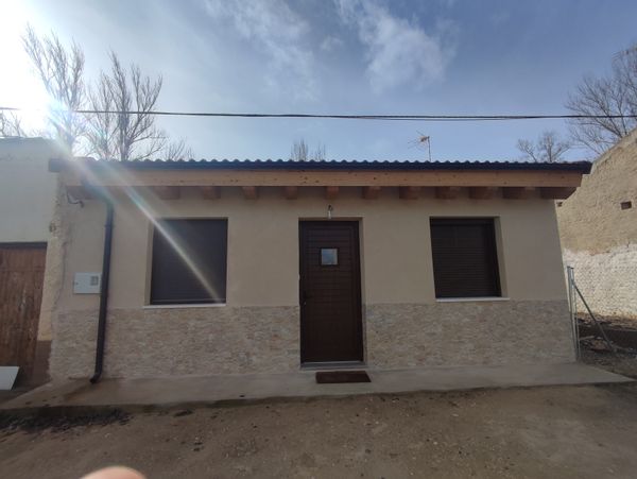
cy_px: 240
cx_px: 318
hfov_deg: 94.5
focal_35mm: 16
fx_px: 295
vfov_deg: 78.2
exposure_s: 1/3554
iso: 50
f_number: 2.2
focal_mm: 1.65
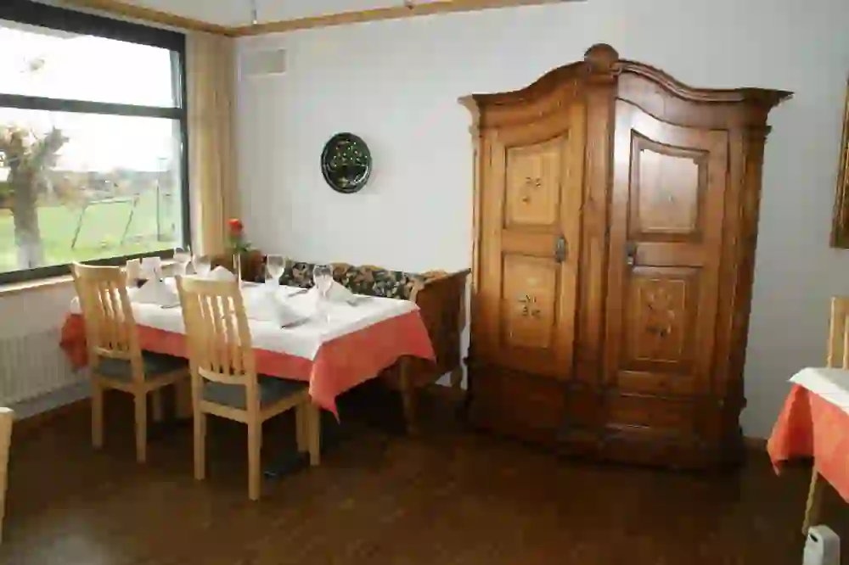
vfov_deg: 47.9
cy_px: 282
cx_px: 424
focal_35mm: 27
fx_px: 637
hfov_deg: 67.4
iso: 400
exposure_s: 1/80
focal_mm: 18
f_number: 5.6
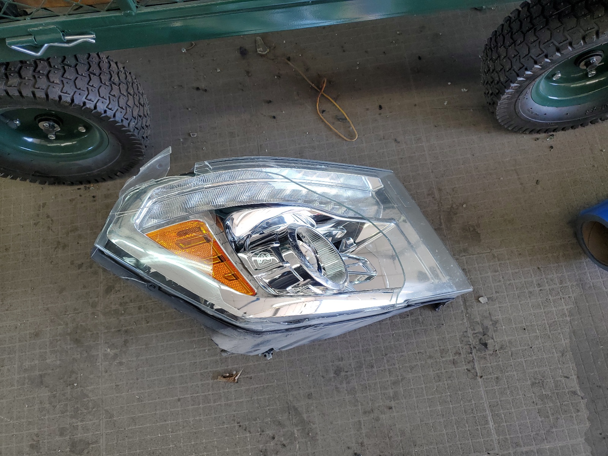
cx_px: 304
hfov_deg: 67.3
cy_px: 228
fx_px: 457
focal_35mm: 26
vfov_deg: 53.1
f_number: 1.5
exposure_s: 1/120
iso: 50
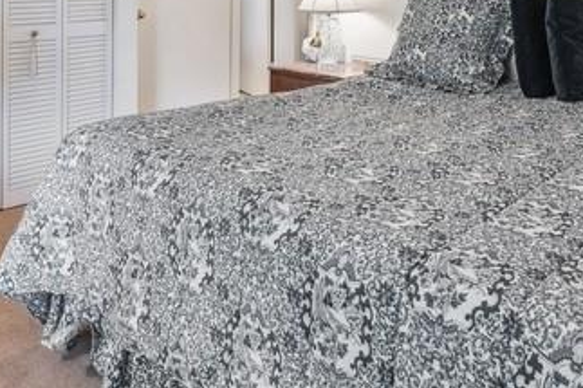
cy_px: -5
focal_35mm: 39
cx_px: 333
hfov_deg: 49.4
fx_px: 631
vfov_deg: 31.4
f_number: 9
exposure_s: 1/6
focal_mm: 14
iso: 250
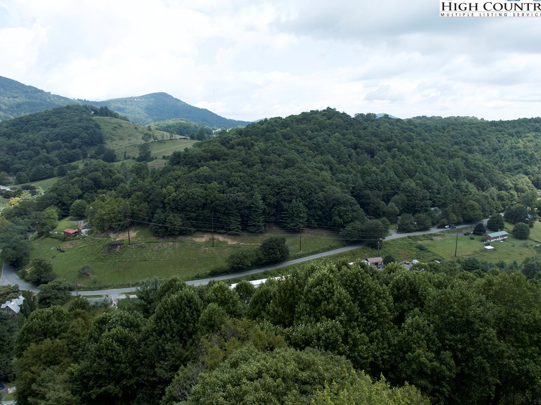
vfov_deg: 54.8
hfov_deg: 69.5
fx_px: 390
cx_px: 270
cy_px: 200
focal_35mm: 25
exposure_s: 1/1600
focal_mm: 12.29
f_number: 2.8
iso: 200
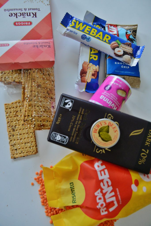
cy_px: 113
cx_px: 76
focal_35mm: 30
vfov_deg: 61.9
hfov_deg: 43.7
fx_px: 188
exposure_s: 1/80
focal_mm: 30
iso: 4000
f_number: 4
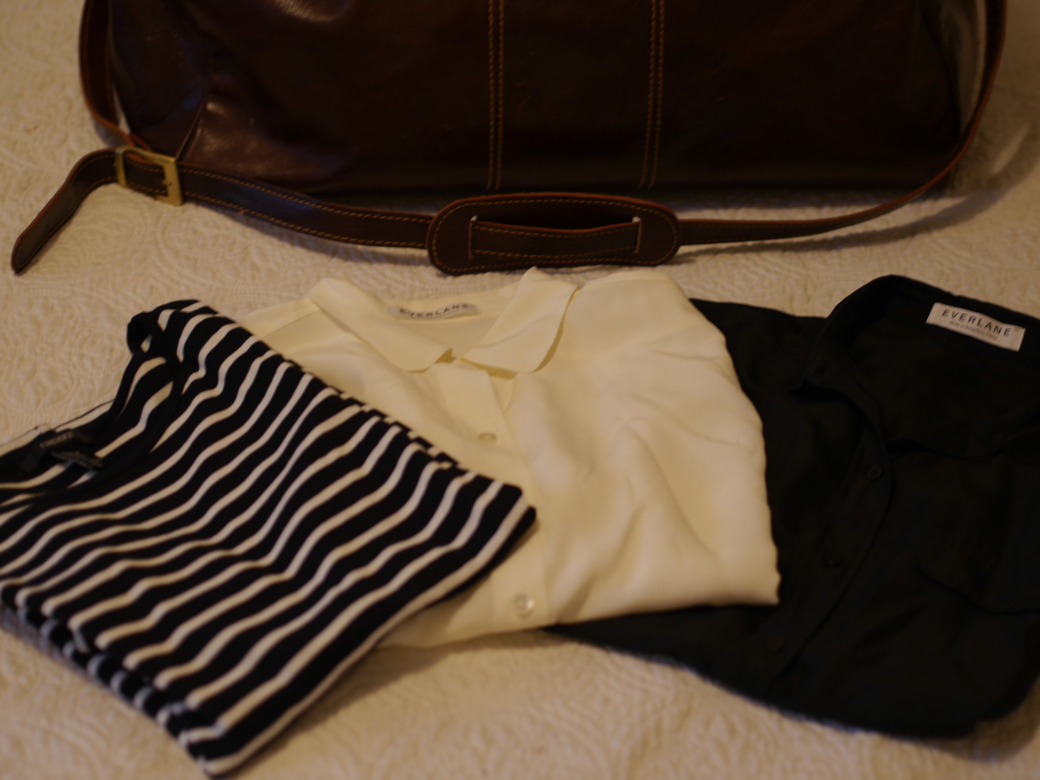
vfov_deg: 16.4
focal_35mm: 90
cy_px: 390
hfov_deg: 21.8
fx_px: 2704
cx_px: 520
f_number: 1.8
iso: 160
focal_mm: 45
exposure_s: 1/20
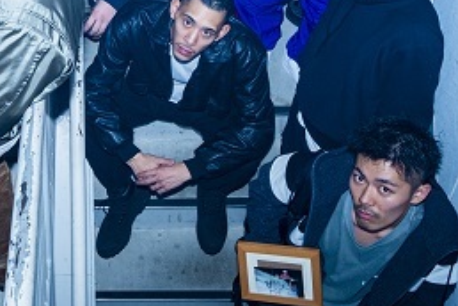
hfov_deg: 20.7
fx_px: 1209
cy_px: -53
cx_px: -4
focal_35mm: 95
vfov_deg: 14.0
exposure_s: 1/60
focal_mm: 23
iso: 400
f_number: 16
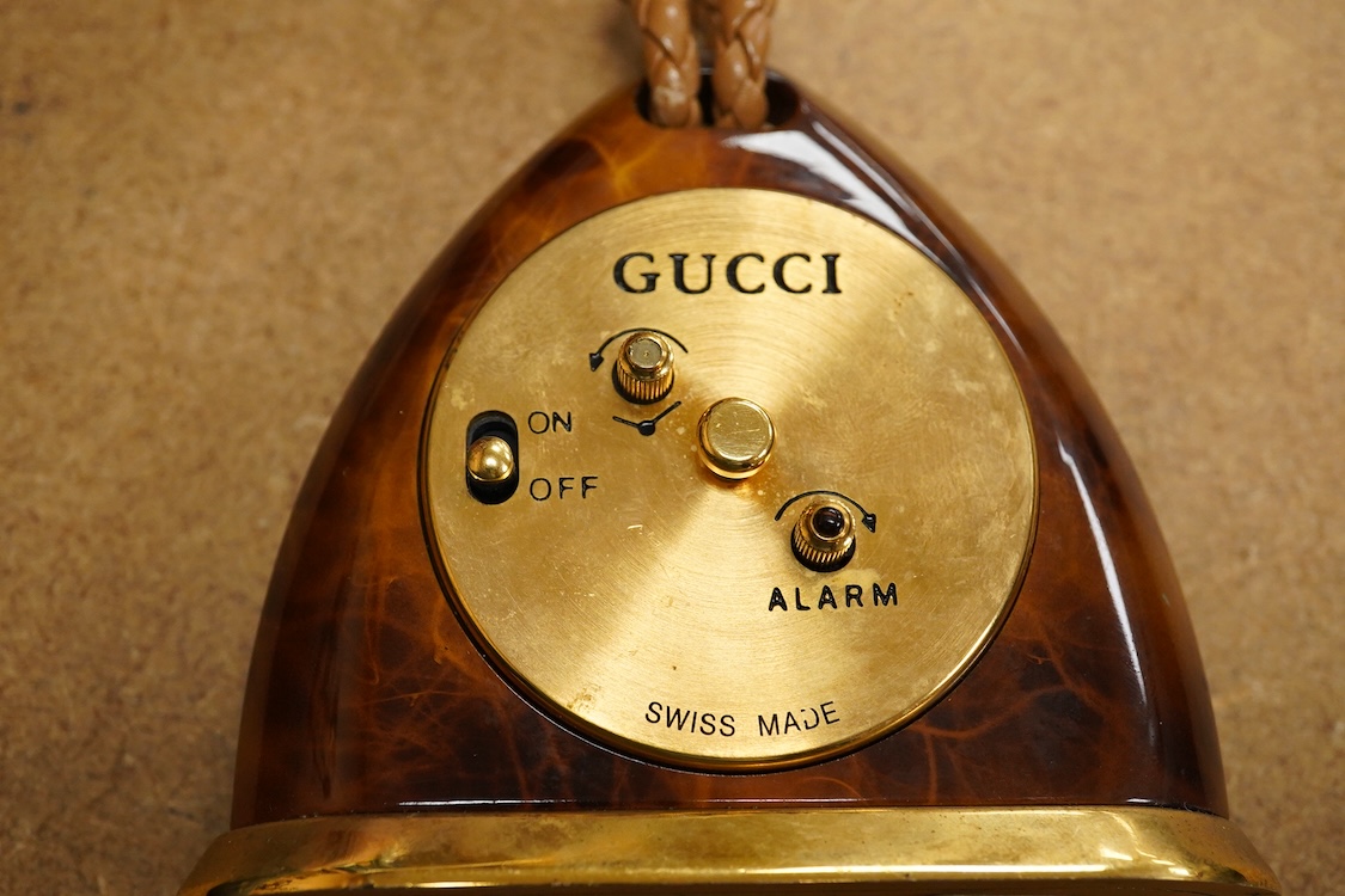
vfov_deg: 29.9
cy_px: 448
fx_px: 1681
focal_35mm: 45
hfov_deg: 43.6
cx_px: 672
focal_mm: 30
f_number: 9
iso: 2500
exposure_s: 1/200
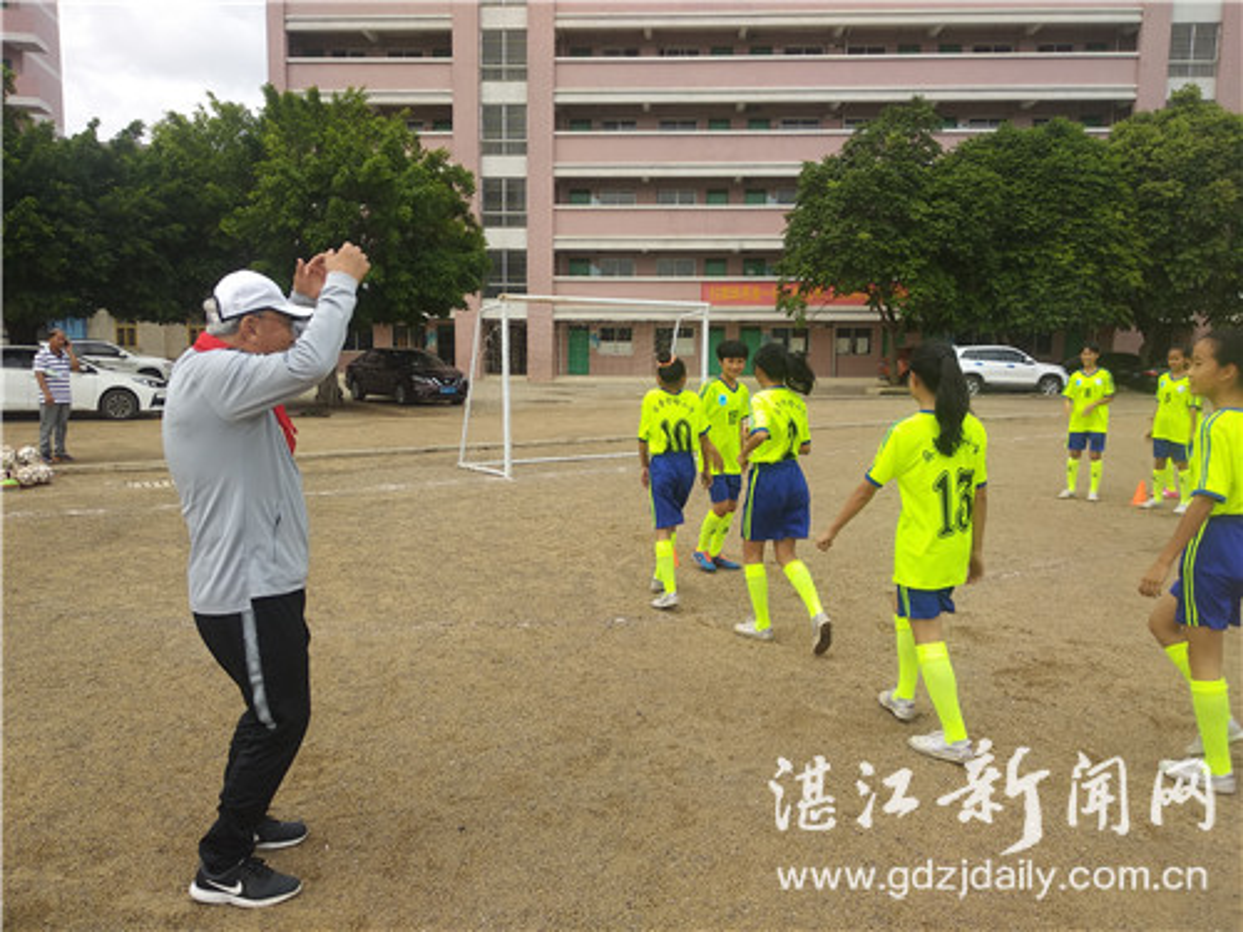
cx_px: 622
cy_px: 466
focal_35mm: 26
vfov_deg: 53.1
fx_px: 934
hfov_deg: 67.3
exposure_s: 1/564
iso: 100
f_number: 2.2
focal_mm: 3.81
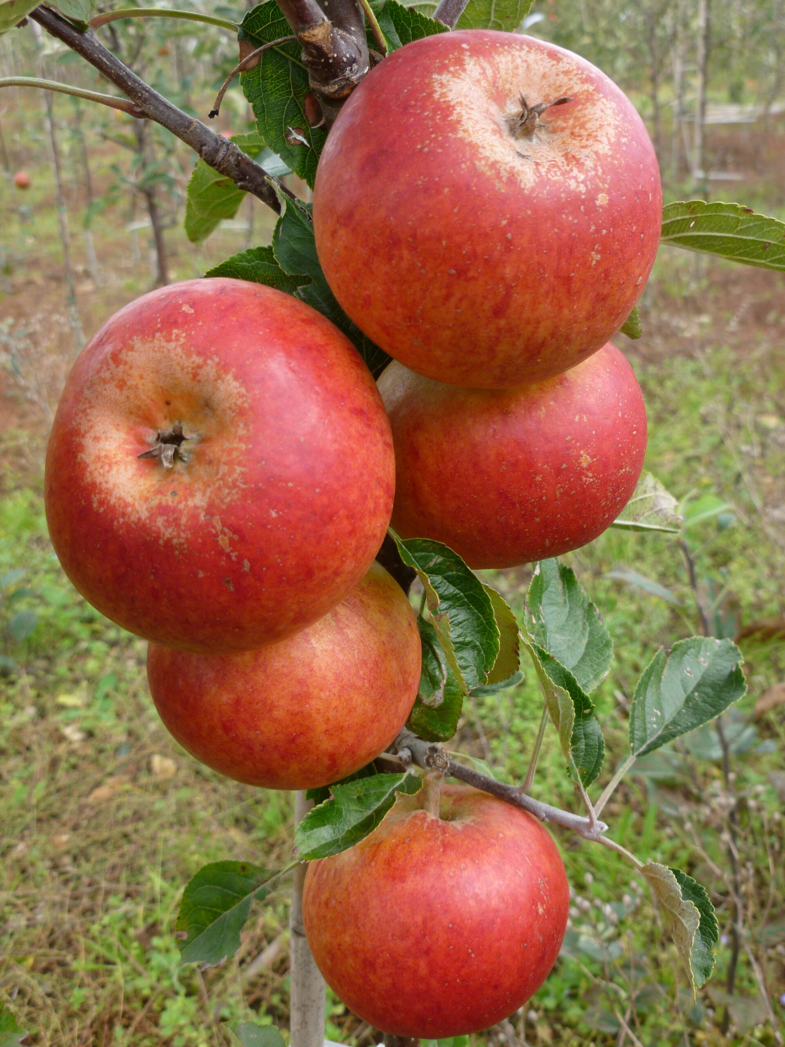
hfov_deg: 39.7
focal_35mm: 36
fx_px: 1089
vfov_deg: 51.4
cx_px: 392
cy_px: 524
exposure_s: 1/160
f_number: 3.6
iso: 100
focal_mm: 6.5
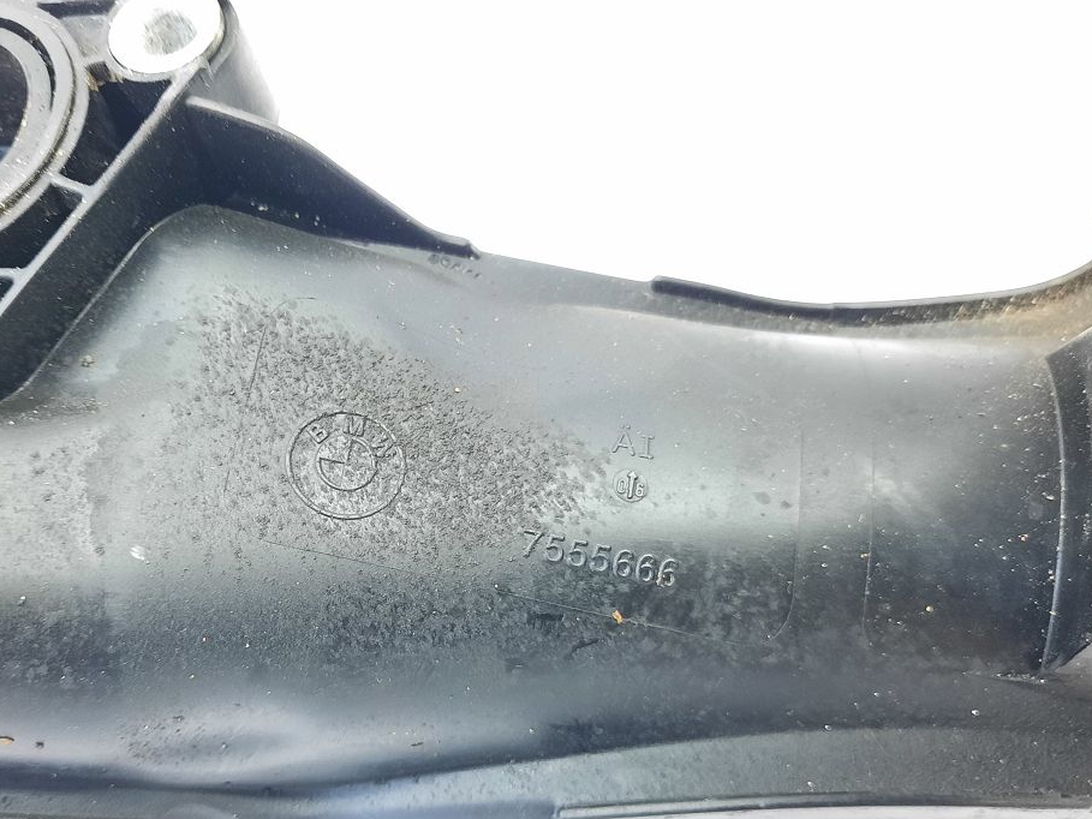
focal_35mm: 33
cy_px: 478
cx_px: 443
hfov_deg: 55.0
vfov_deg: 42.8
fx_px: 1041
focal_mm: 4.6
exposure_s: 1/30
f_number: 2
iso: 320
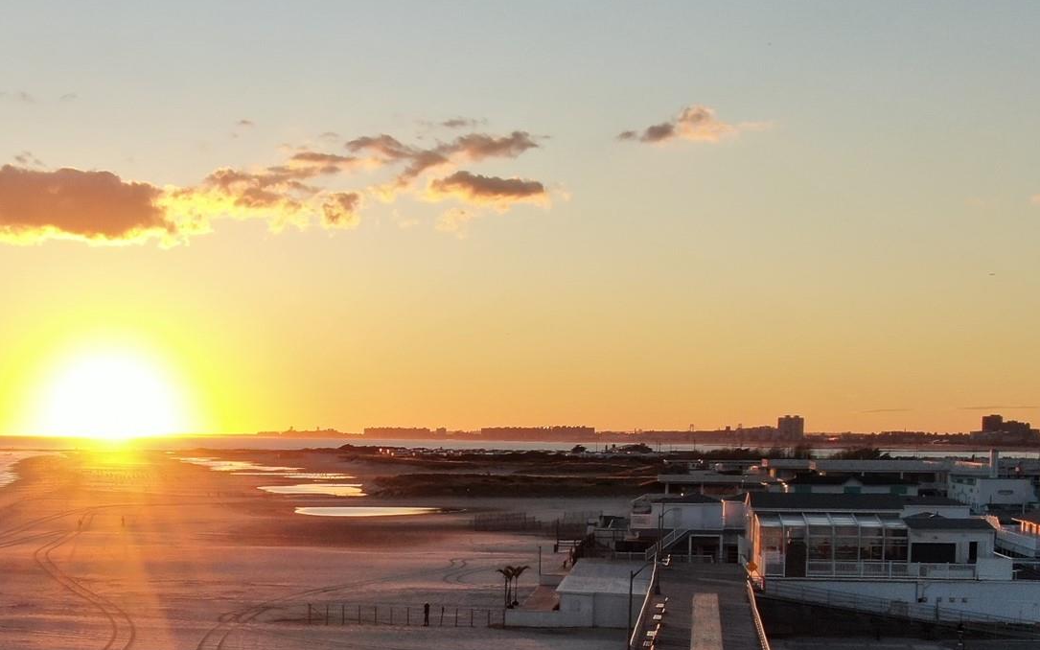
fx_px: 2097
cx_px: 335
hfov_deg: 27.7
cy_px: 638
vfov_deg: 17.2
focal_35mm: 74
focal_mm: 6.35
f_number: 3.4
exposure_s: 1/400
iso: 100
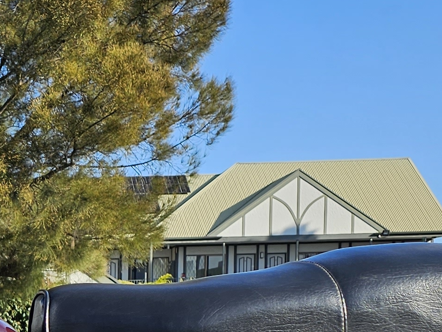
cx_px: -144
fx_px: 1239
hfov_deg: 18.7
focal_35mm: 97
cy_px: 470
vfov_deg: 14.4
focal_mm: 6.3
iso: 10
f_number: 1.7
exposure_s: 1/545
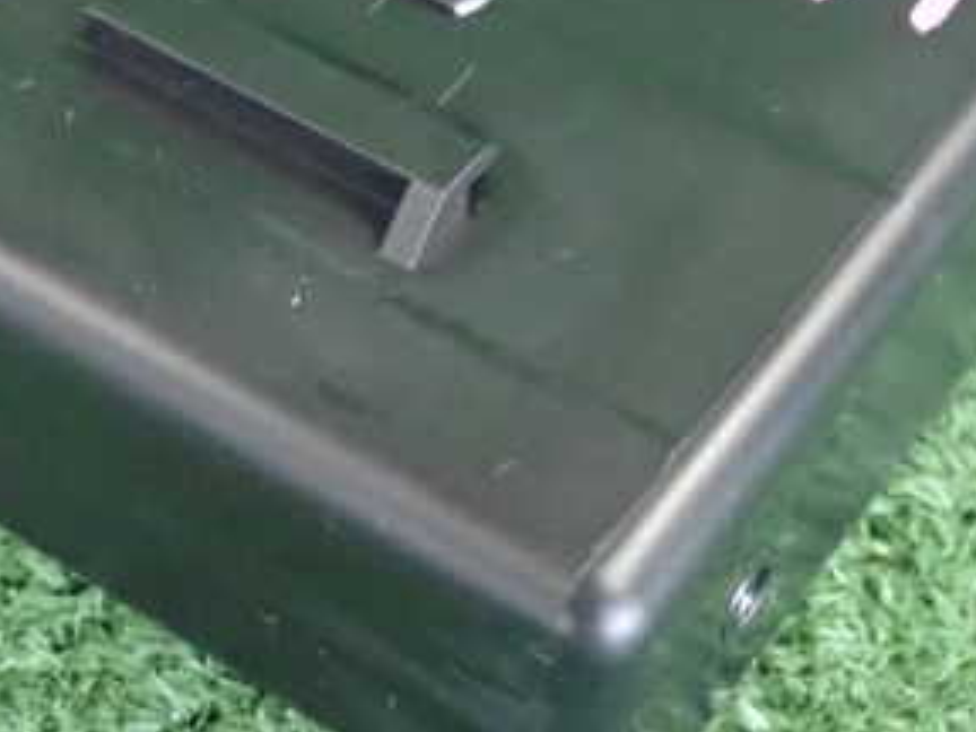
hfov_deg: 19.2
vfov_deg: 14.4
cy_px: 169
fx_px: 2876
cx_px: 386
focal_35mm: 102
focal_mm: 8.99
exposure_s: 1/50
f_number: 3.2
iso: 2500
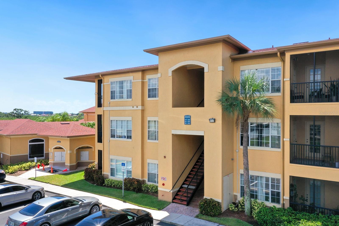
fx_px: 264
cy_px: 113
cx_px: 170
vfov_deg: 46.4
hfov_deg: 65.5
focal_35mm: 28
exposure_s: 1/100
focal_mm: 10.26
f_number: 11
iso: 100
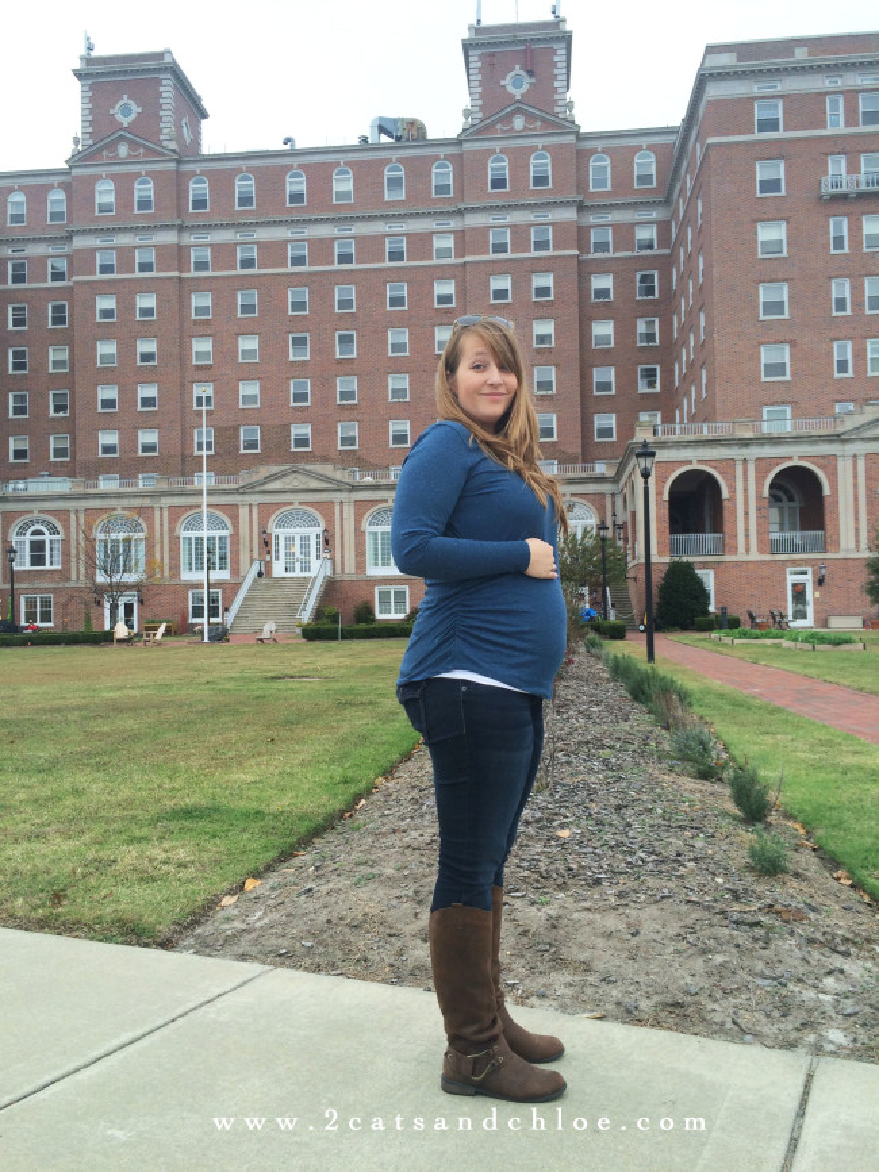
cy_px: 586
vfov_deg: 61.7
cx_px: 440
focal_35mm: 29
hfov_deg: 48.2
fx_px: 982
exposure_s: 1/224
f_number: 2.2
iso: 32
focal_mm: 4.15
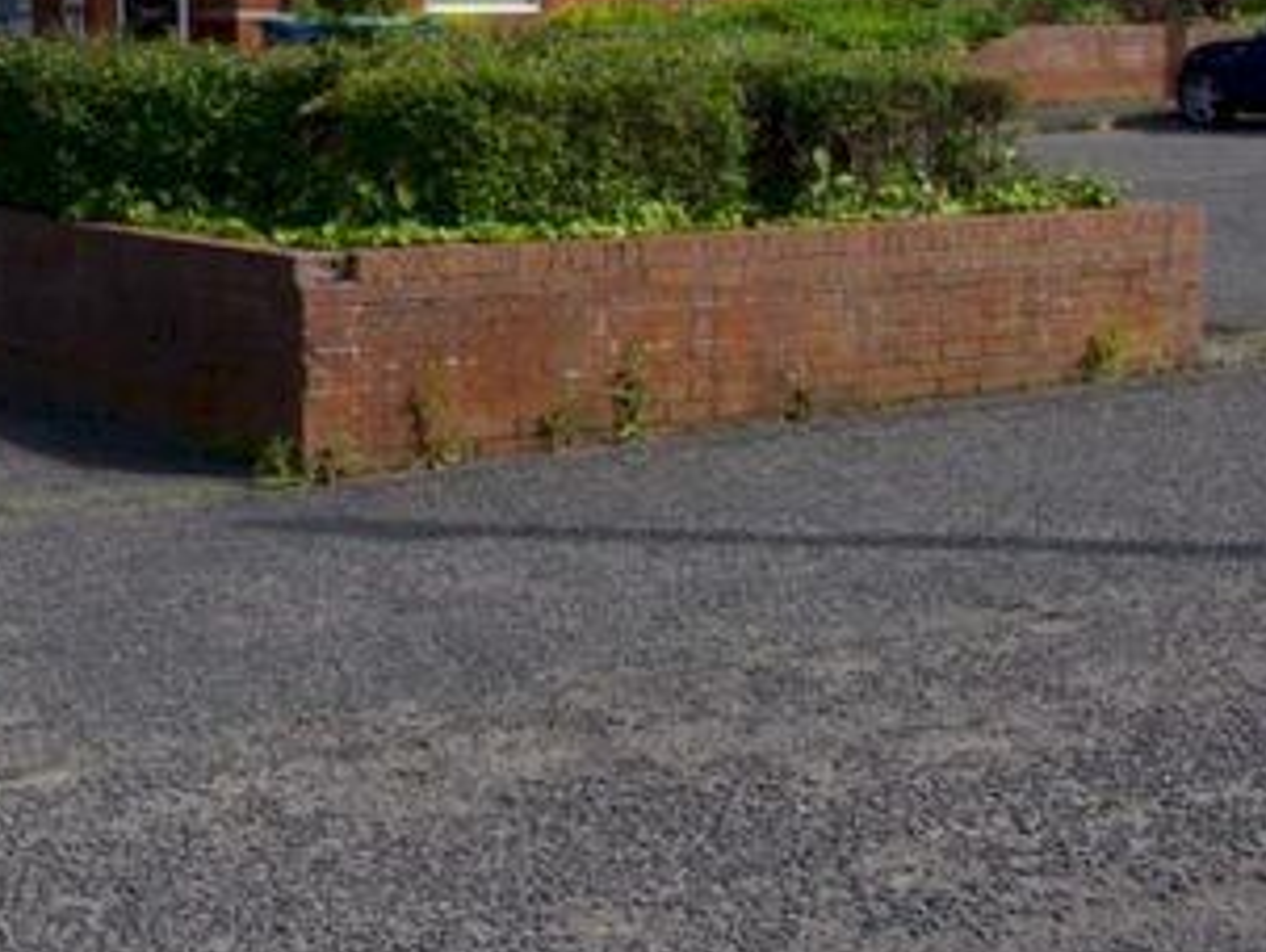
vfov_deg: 21.2
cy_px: 237
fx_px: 2526
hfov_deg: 26.9
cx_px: 67
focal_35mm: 69
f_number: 13
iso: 400
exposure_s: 1/160
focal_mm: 21.25
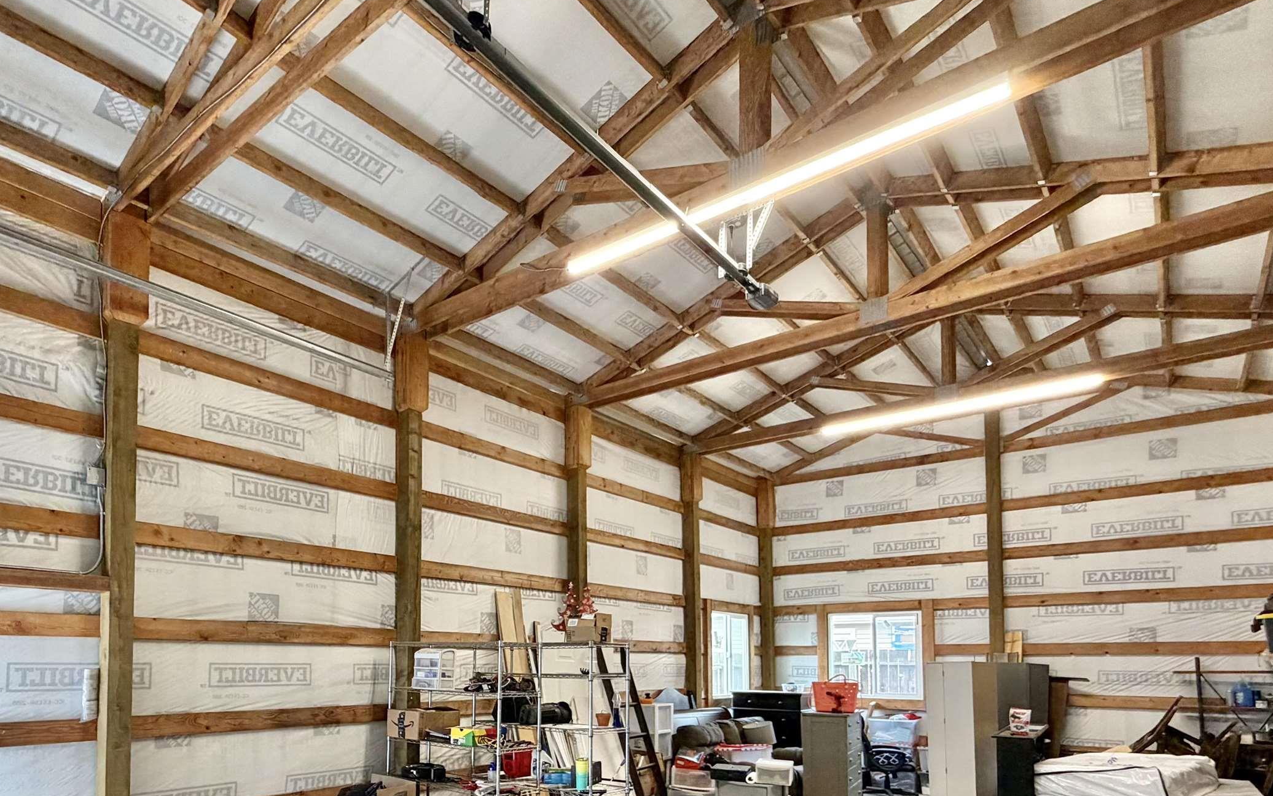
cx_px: 482
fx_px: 763
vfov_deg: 51.8
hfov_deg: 78.3
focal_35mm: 22
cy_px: 631
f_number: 2.2
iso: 200
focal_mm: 2.22
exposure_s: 1/60
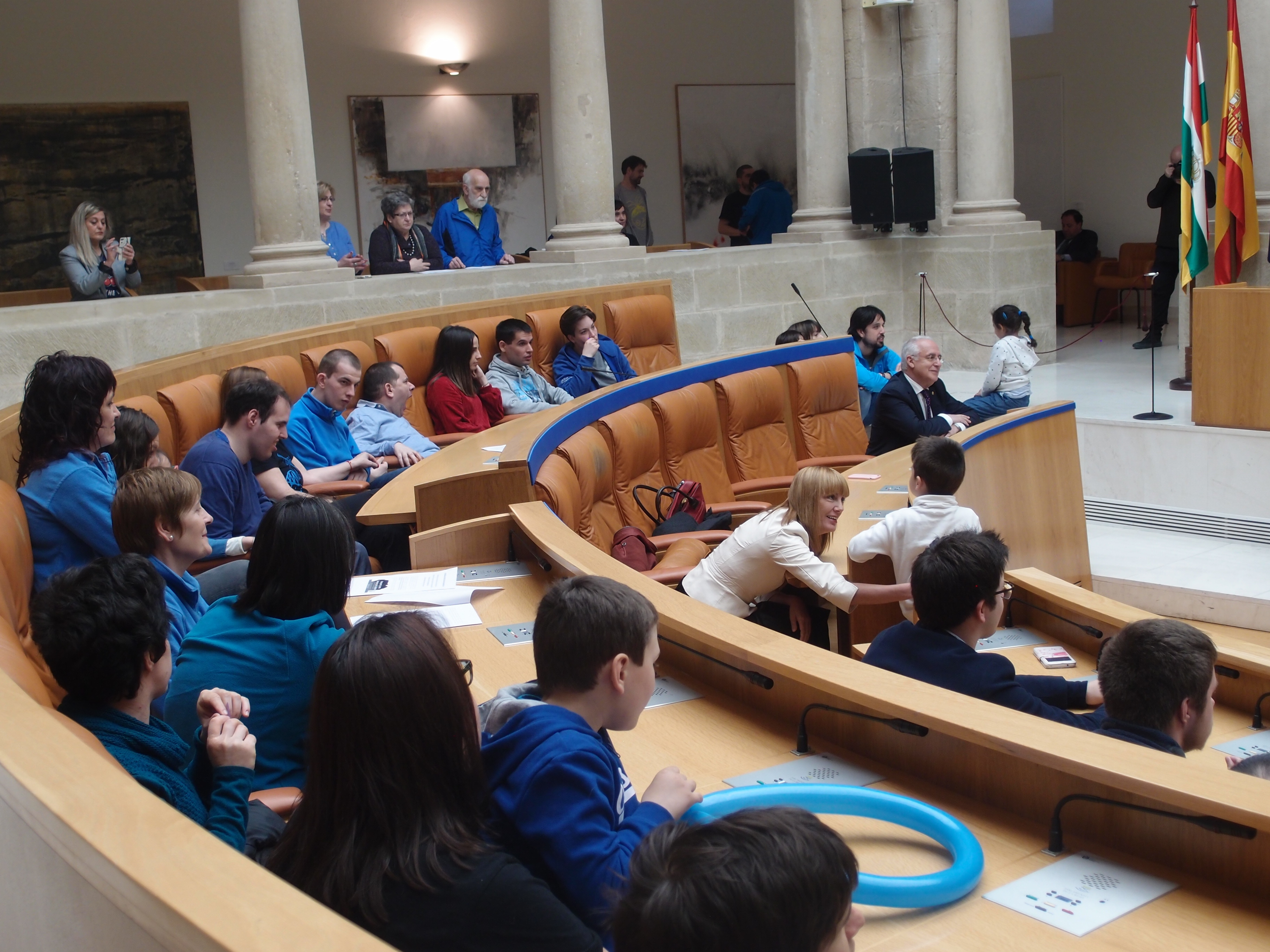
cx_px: 635
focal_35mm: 41
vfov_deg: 35.1
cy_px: 476
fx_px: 1504
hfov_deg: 45.8
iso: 100
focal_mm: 8.99
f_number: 2
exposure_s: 1/100
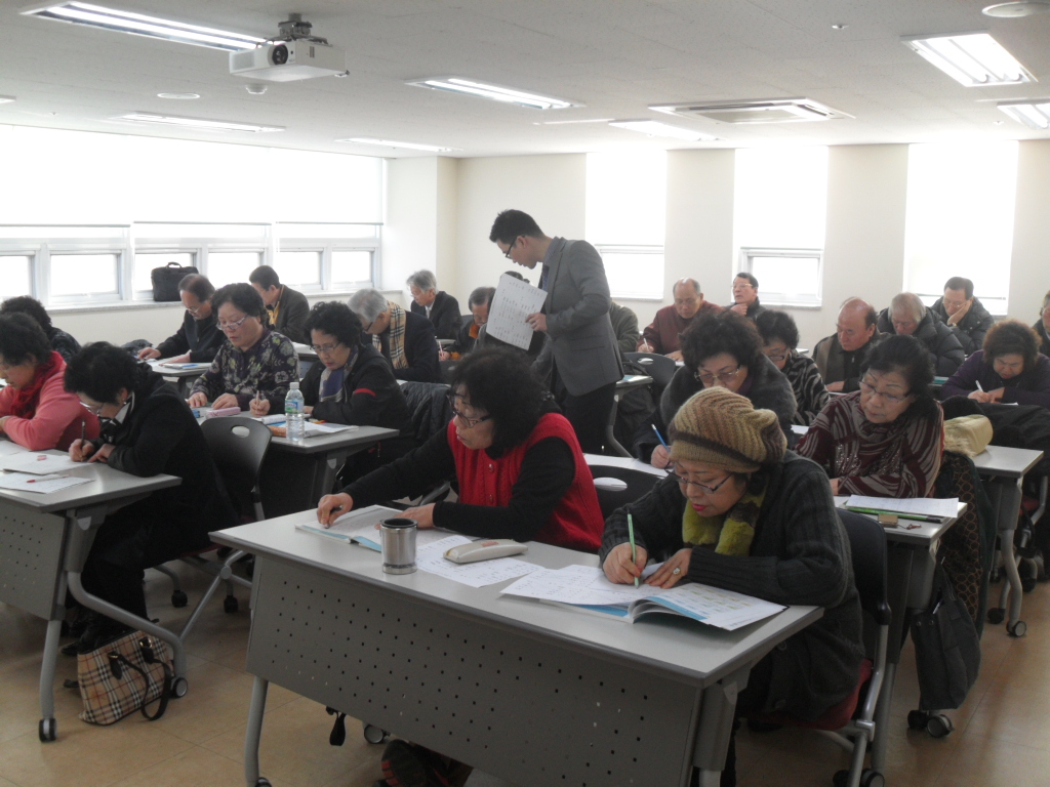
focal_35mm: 35
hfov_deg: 52.6
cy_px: 394
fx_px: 1062
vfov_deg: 40.7
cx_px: 525
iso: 100
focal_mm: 6.2
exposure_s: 1/45
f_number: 2.8
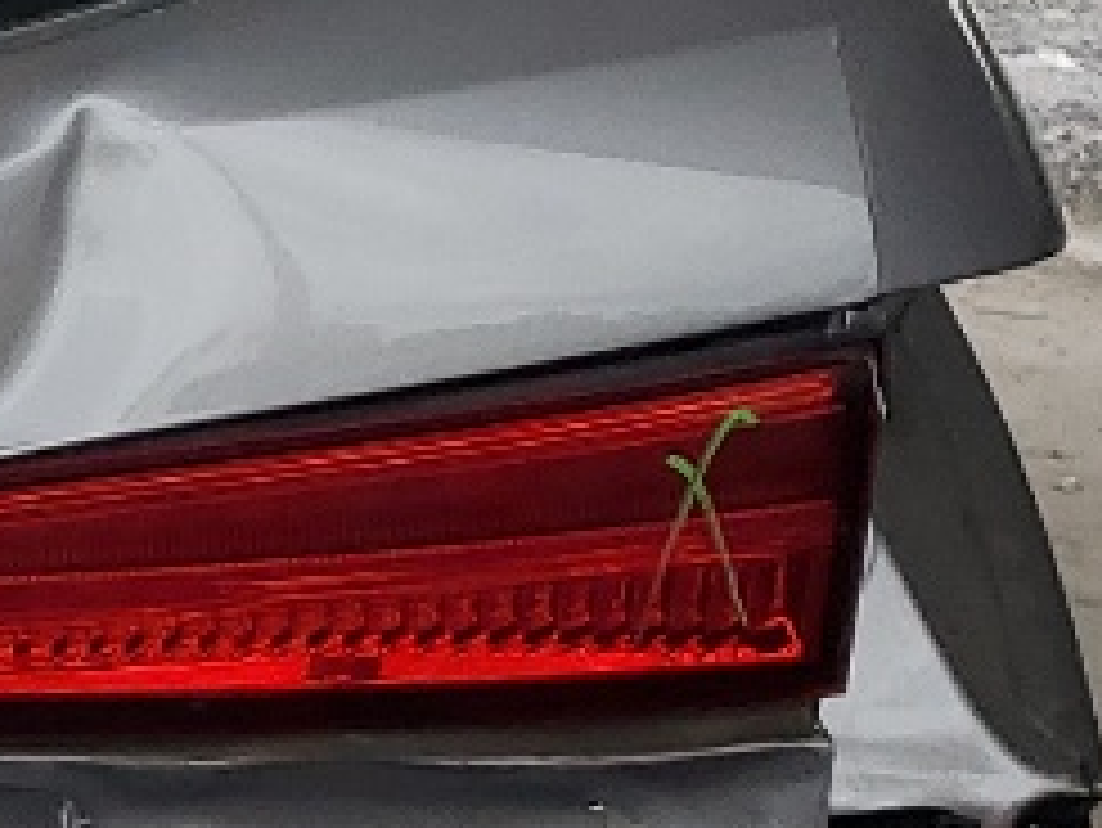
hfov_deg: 9.9
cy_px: 518
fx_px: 5415
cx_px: -1687
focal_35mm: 170
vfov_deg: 8.7
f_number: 1.5
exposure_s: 1/1429
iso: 50
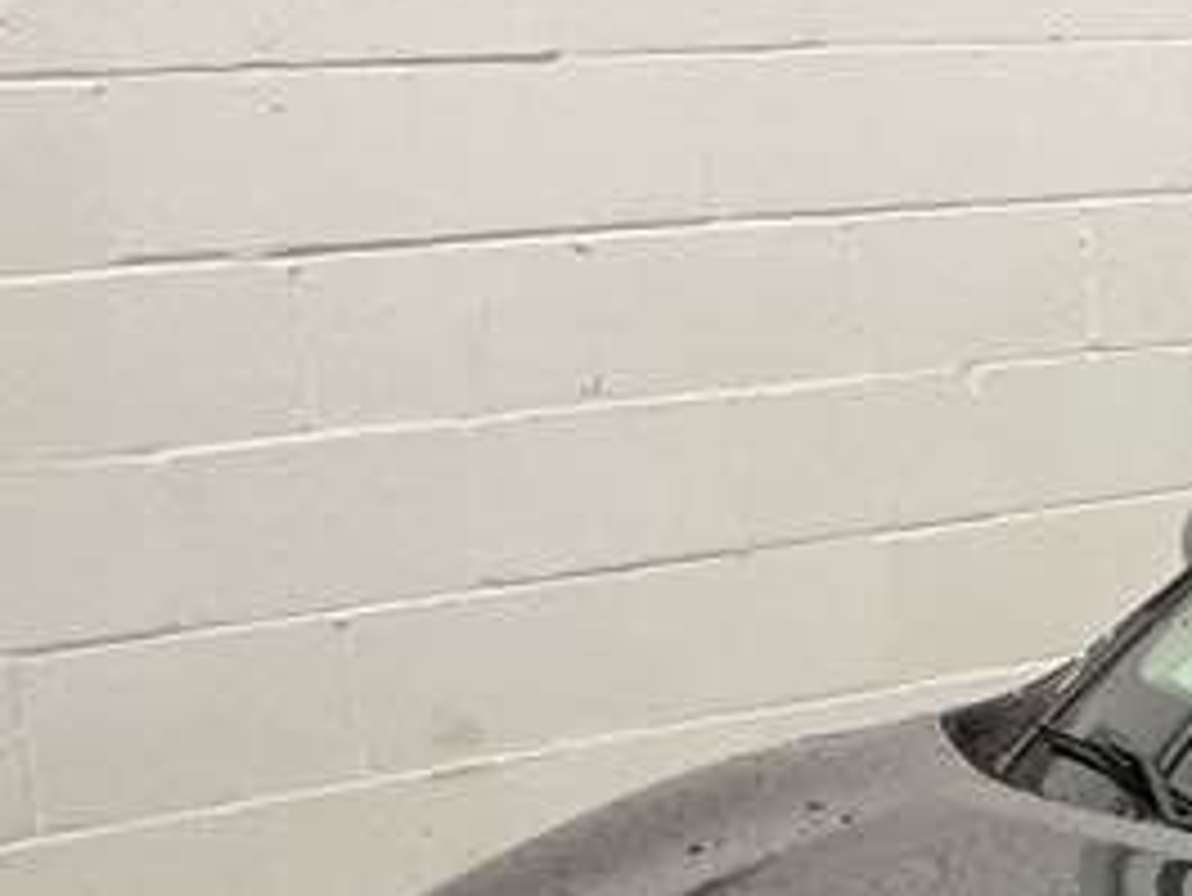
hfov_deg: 14.3
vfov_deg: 11.4
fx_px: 4272
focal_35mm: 124
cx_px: 2044
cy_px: 1418
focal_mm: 3
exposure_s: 1/60
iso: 64
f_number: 1.8
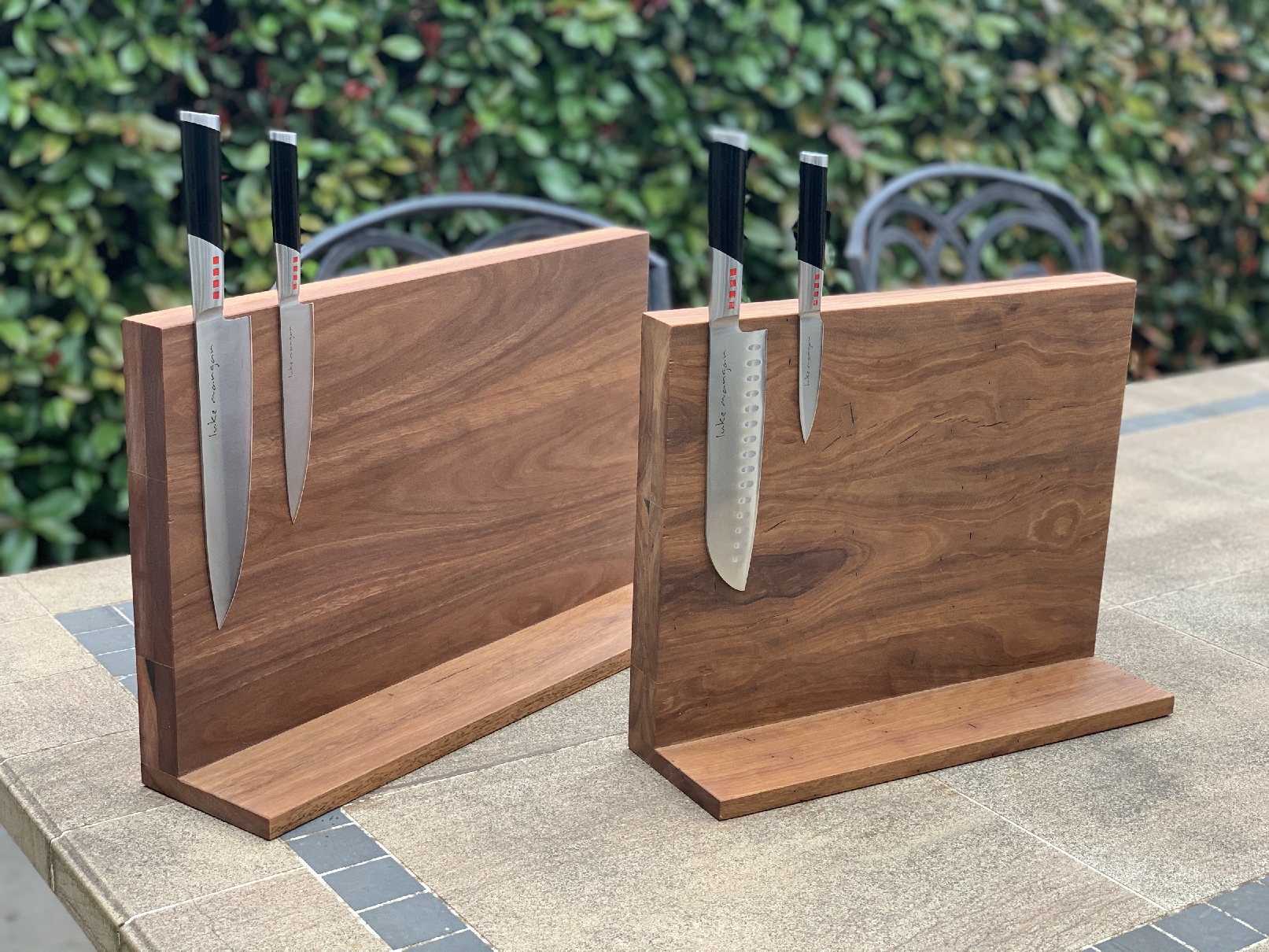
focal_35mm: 52
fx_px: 1906
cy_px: 476
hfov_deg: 36.8
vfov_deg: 28.0
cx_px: 634
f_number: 2.4
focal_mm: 6
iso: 50
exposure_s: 1/122
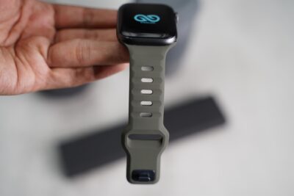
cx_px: 147
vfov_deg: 23.8
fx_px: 466
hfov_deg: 35.0
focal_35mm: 57
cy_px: 98
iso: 500
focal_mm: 57
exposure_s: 1/60
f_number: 4
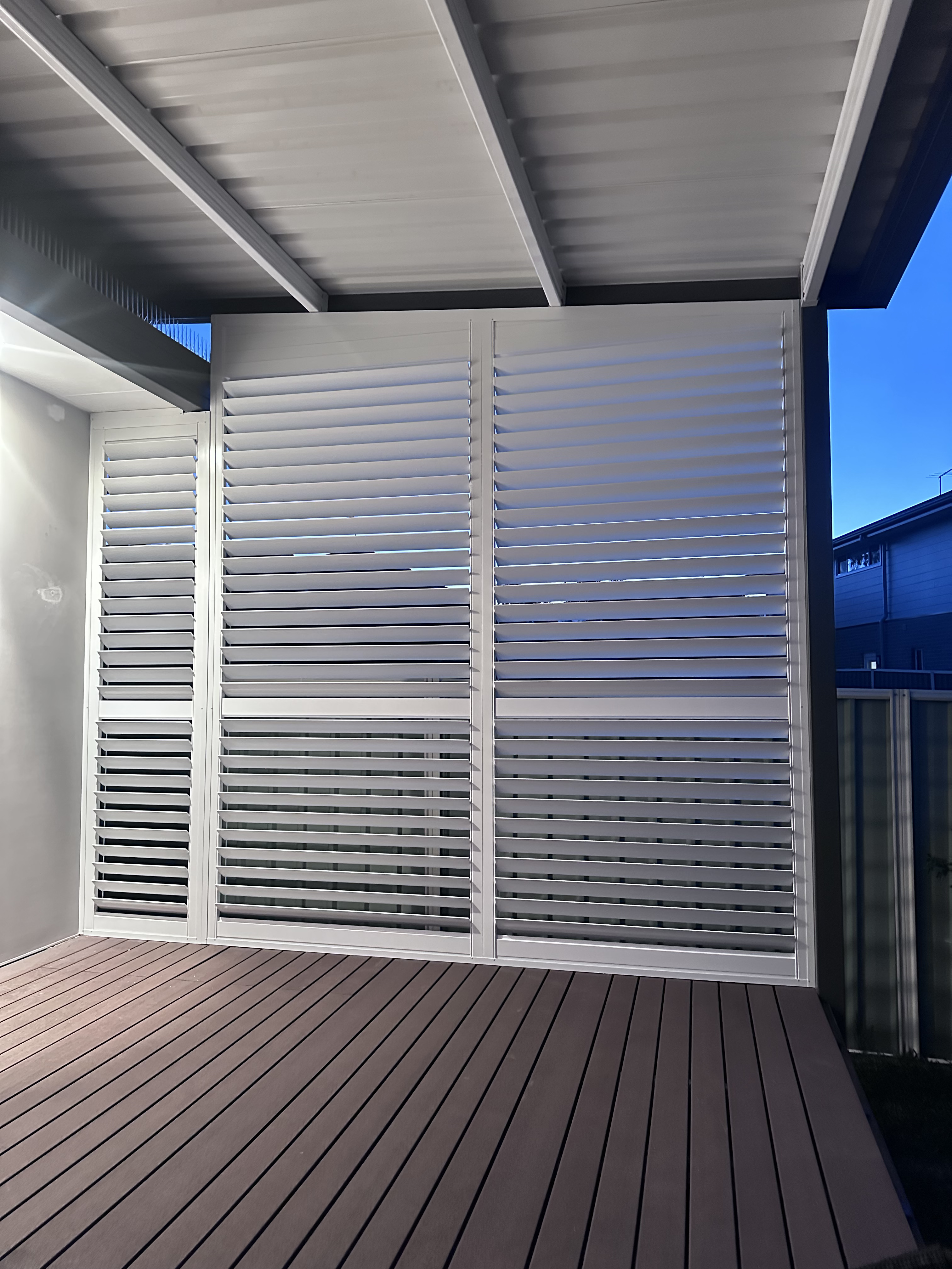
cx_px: 476
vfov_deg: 71.6
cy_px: 634
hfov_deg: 56.8
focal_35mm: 24
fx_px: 880
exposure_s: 1/25
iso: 1600
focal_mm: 6.86
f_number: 1.78
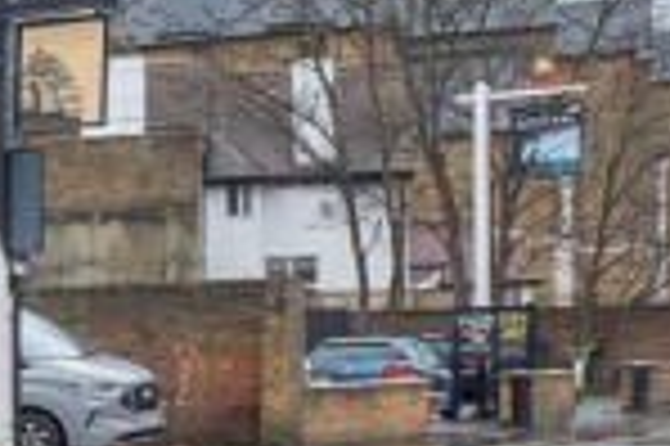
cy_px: 128
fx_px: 1227
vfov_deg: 20.4
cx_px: -627
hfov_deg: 19.5
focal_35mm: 66
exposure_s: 1/60
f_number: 5.6
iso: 320
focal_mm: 10
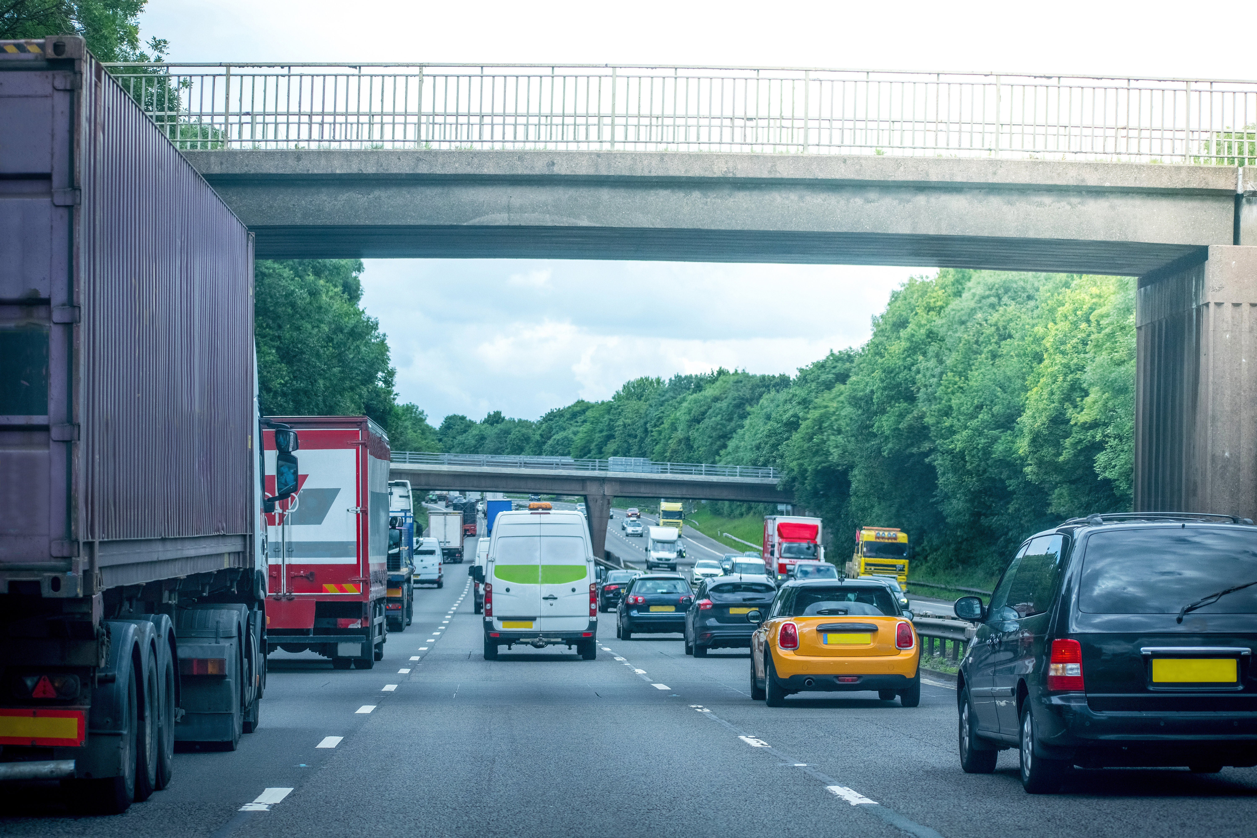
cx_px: 628
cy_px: 419
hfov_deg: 19.5
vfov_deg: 13.0
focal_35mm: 105
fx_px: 3666
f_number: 5.6
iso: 400
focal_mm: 70
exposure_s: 1/1000
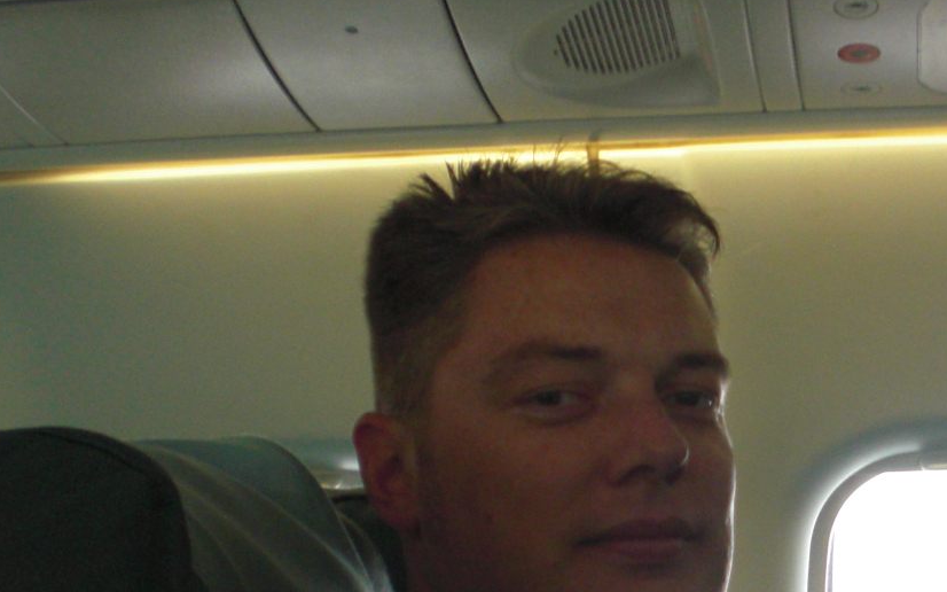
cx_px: 785
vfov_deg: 16.3
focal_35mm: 78
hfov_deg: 25.9
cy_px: 638
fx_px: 2013
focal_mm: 6.3
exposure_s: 1/100
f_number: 3.1
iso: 200
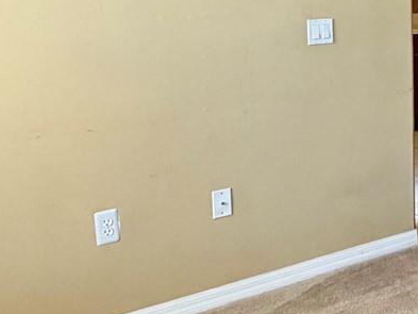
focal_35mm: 57
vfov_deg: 24.8
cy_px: 20
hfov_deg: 26.3
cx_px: 599
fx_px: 689
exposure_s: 1/120
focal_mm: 2.22
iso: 200
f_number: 2.2
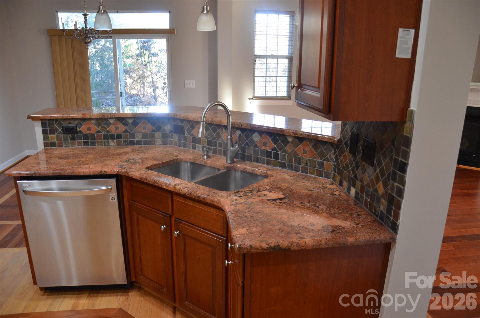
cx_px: 240
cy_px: 159
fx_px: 359
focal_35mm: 27
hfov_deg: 67.5
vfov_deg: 47.7
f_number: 4
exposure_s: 1/50
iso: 800
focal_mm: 18
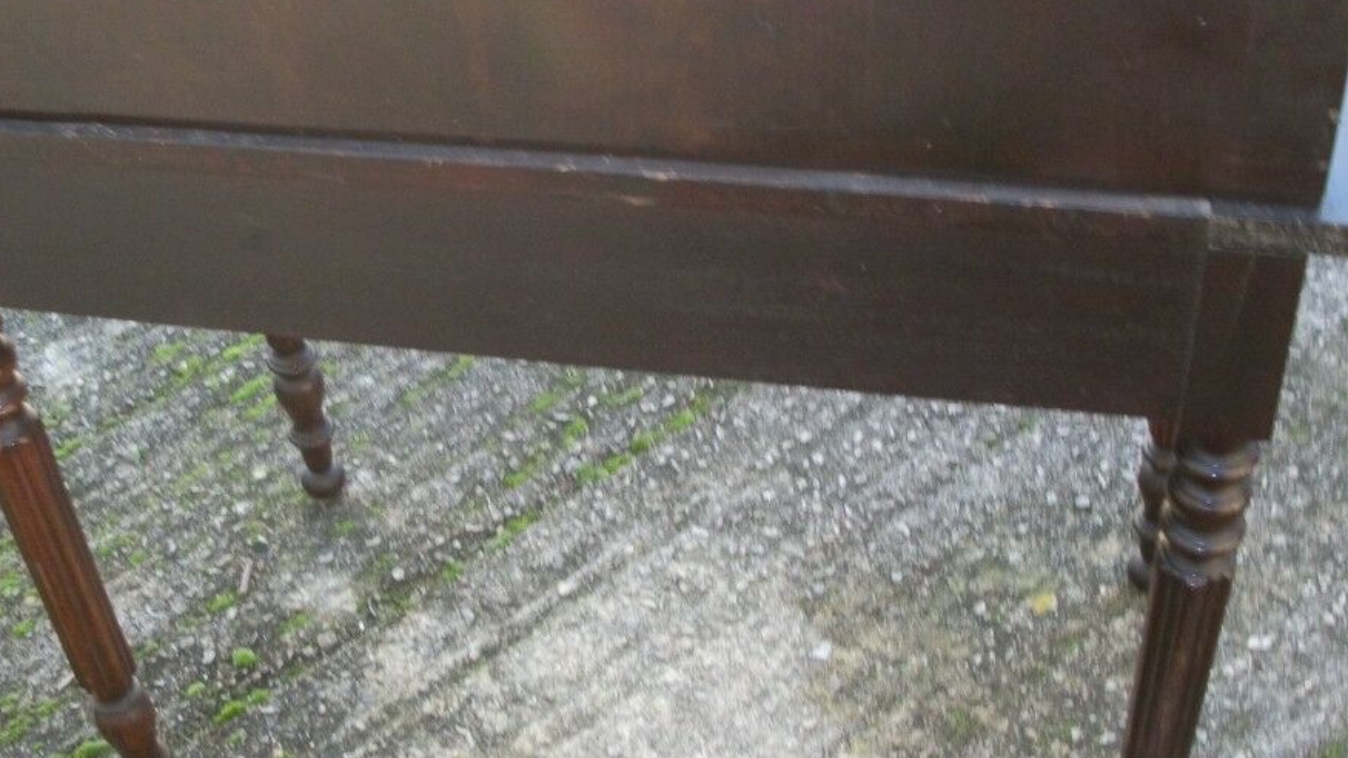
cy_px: 374
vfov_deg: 23.5
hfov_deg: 40.4
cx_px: 552
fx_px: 1823
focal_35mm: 51
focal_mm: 5.7
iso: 160
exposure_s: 1/50
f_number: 2.9
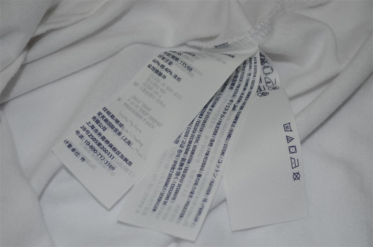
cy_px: 124
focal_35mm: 63
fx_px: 651
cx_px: 186
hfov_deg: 31.9
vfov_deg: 21.5
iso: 100
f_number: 5.3
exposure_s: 1/60
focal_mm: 42
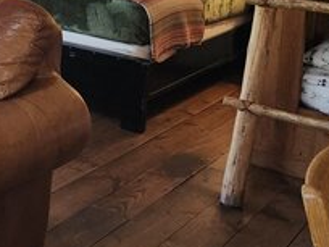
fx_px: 684
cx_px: -60
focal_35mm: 72
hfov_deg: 24.6
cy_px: -39
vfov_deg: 19.4
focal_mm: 5.54
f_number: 1.8
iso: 640
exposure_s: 1/120
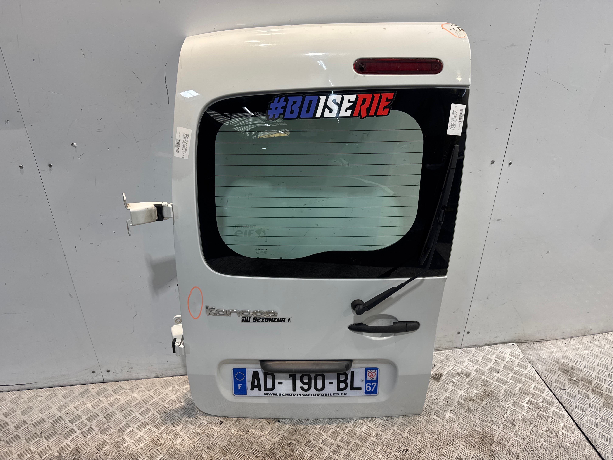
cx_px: 306
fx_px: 425
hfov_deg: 71.6
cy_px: 230
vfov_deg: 56.8
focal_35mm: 24
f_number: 1.78
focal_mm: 6.76
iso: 64
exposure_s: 1/100
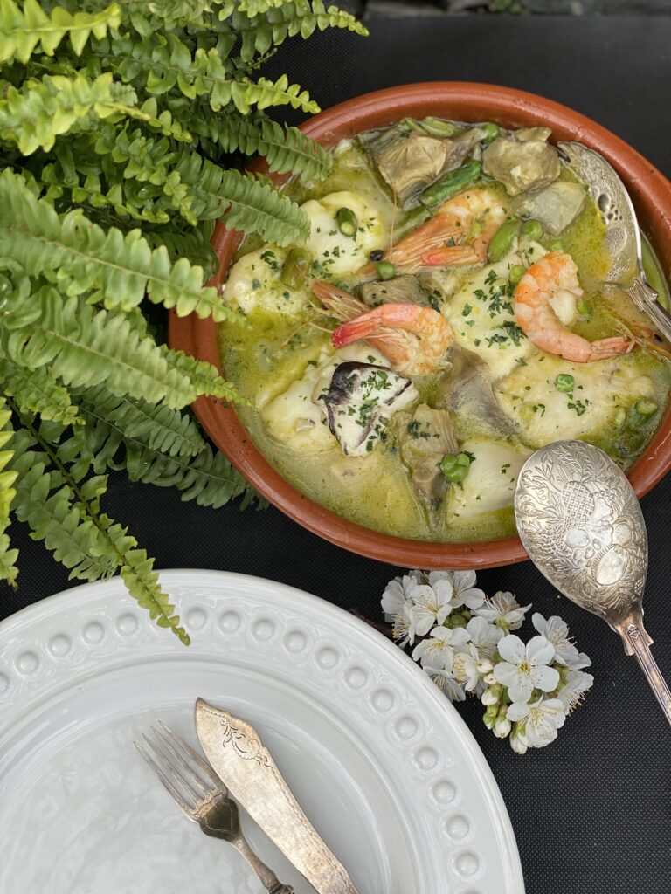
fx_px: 1344
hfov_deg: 28.0
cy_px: 447
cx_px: 336
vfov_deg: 36.8
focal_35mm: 52
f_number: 2
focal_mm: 6
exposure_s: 1/510
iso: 20
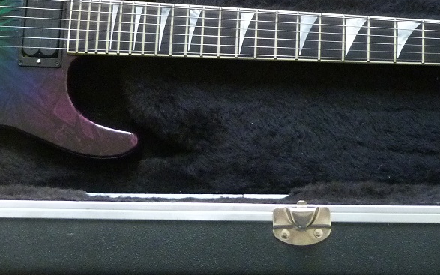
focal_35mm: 74
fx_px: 887
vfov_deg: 17.2
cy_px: -8
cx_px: 246
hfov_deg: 27.8
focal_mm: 5.8
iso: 400
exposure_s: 1/15
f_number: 3
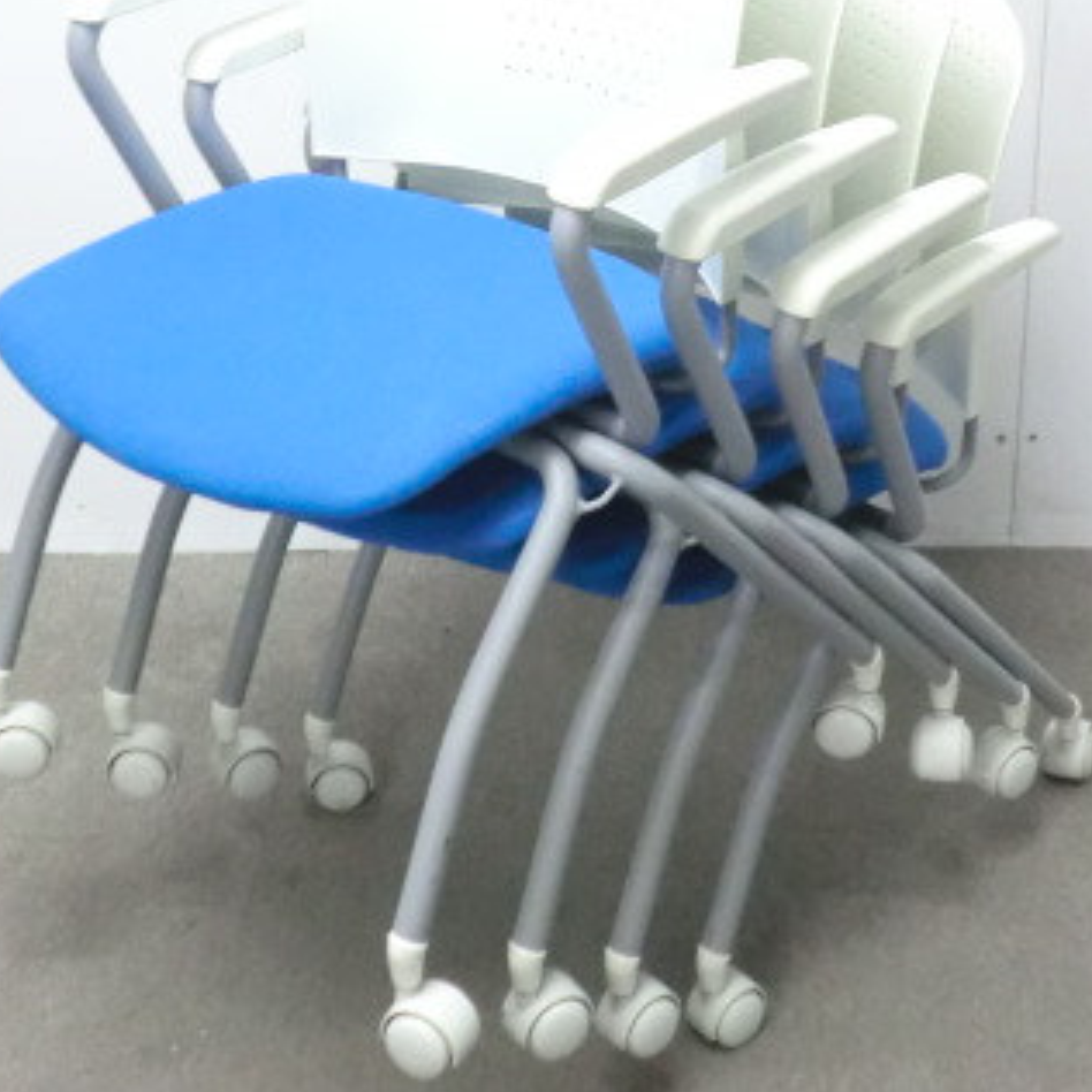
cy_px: 276
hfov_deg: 25.3
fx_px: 2427
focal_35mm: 68
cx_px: 612
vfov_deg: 25.1
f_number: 3.9
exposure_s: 1/30
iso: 800
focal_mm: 6.9
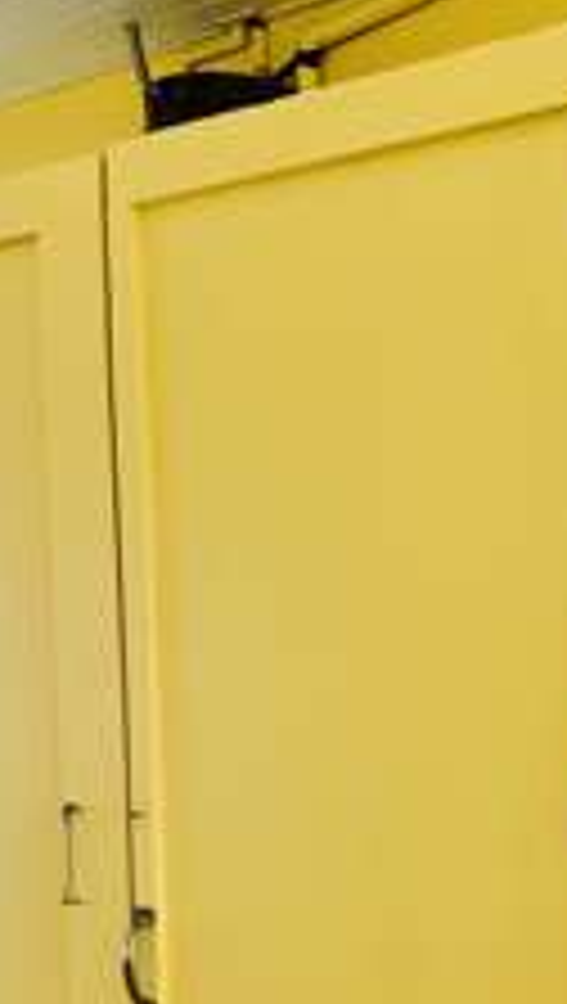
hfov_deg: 19.6
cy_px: 833
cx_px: 562
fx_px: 1598
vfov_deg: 33.6
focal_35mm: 60
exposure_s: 1/1289
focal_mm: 6.86
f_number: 1.78
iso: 80
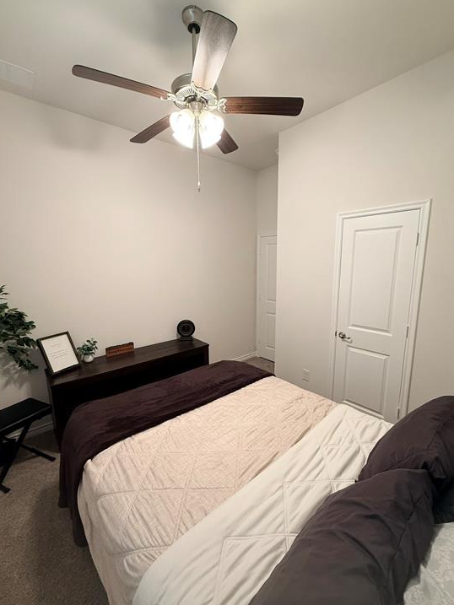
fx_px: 262
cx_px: 235
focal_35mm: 15
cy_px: 308
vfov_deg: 98.2
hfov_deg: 81.7
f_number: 2.2
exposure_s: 1/60
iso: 200
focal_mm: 2.22
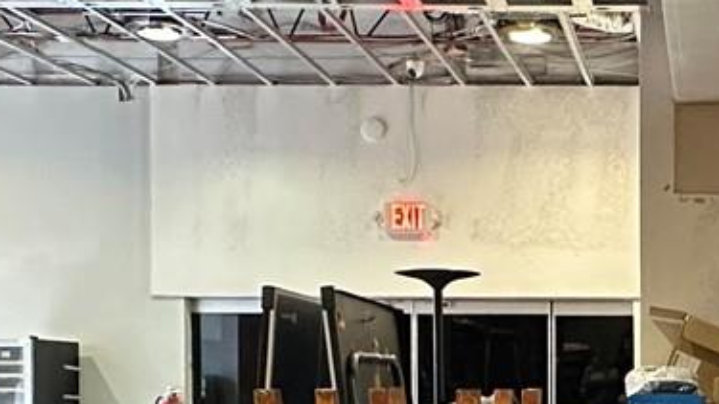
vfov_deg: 18.1
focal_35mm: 65
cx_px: 713
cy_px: 410
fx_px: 1239
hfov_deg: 30.2
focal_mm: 2.22
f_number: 2.2
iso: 1000
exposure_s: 1/60
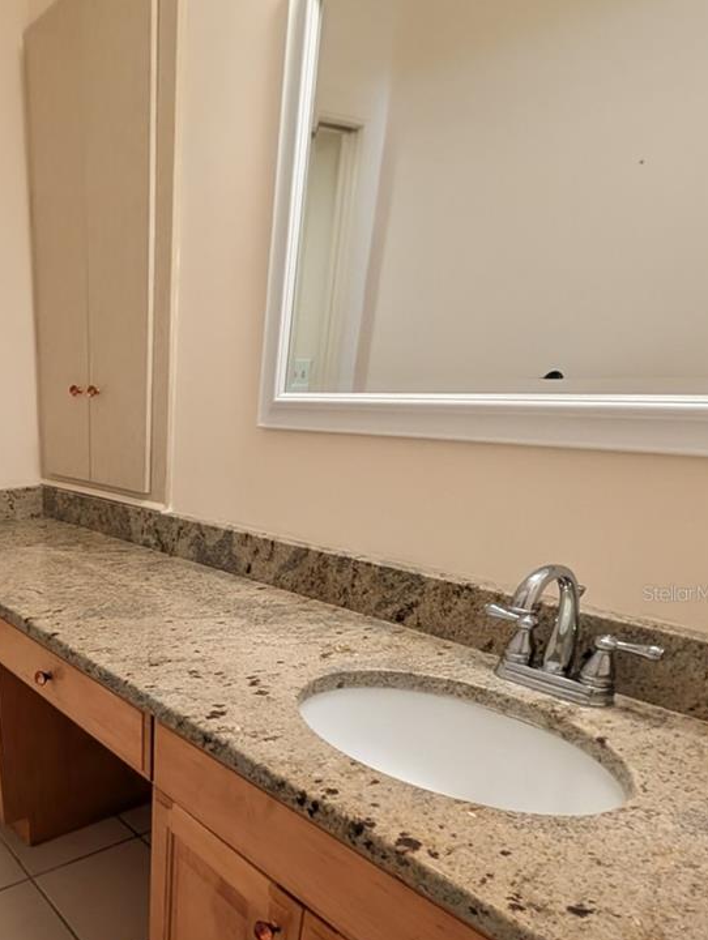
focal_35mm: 20
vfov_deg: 80.0
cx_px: 146
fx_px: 544
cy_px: 593
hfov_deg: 60.9
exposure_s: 1/120
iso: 239
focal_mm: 2.02
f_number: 1.7
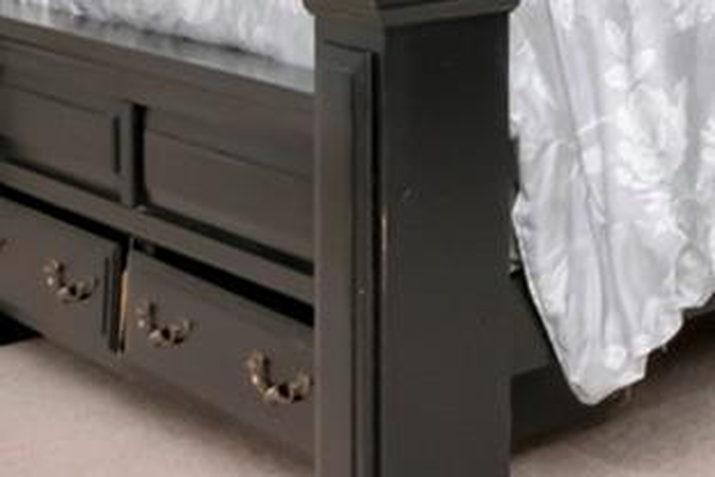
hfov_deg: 19.7
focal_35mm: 85
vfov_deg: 15.0
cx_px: 1173
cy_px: -227
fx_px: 1679
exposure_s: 1/200
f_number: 7.1
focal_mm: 11
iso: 640
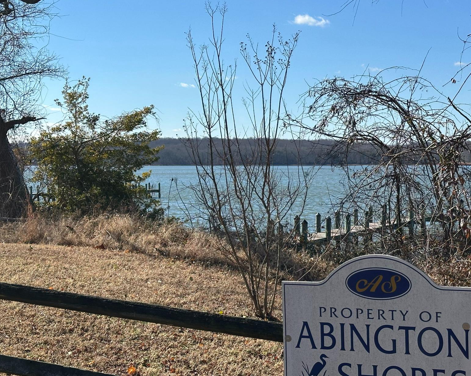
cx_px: 273
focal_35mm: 62
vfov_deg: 24.6
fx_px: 864
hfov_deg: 30.4
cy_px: 196
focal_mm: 6.86
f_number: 1.78
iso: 64
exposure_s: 1/4785
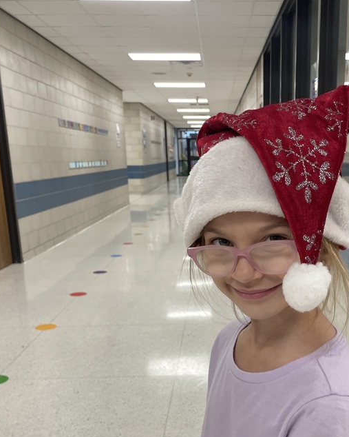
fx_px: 529
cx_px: 232
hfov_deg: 36.1
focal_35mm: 41
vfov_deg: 43.9
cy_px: 303
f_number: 1.6
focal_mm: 4.2
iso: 100
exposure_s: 1/120
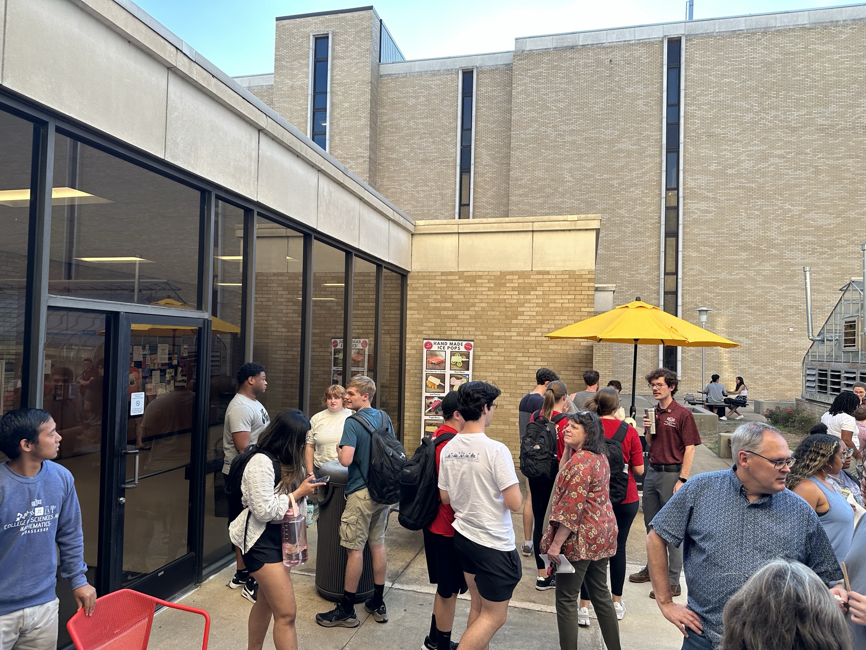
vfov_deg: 56.8
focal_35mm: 24
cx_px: 433
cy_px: 325
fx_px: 600
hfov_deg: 71.6
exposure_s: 1/750
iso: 80
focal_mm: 6.86
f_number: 1.78
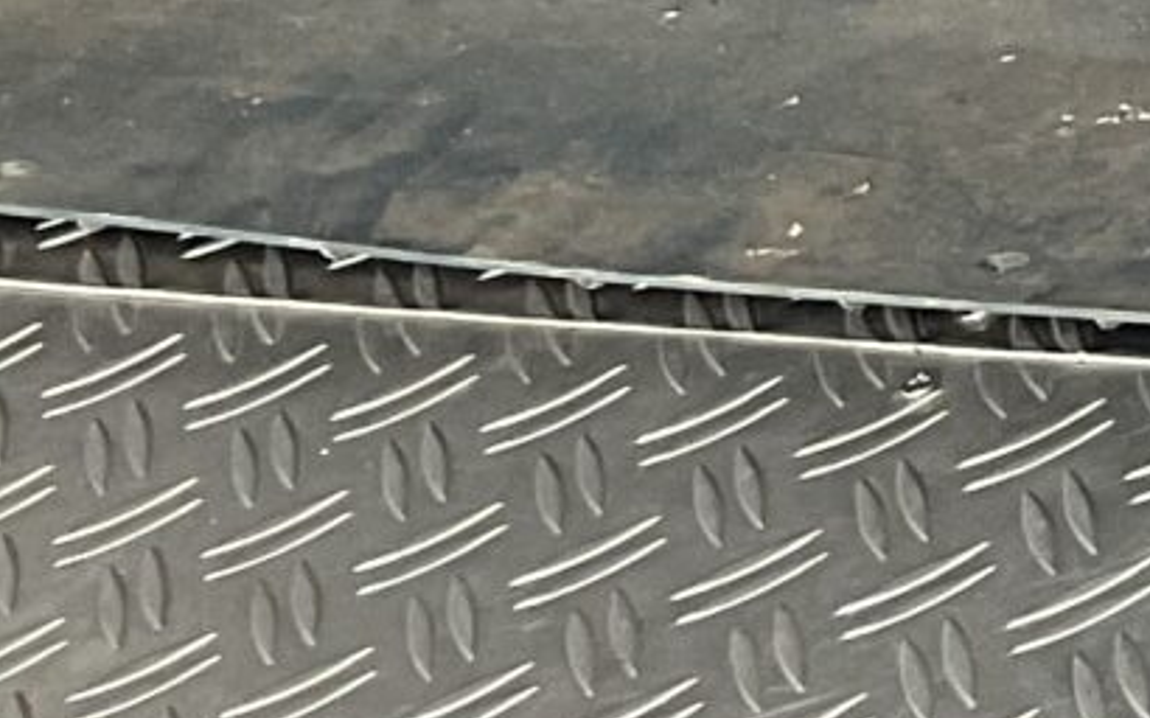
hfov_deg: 9.2
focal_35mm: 192
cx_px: 3228
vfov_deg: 6.8
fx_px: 6016
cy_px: -275
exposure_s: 1/60
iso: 64
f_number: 1.8
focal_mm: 3
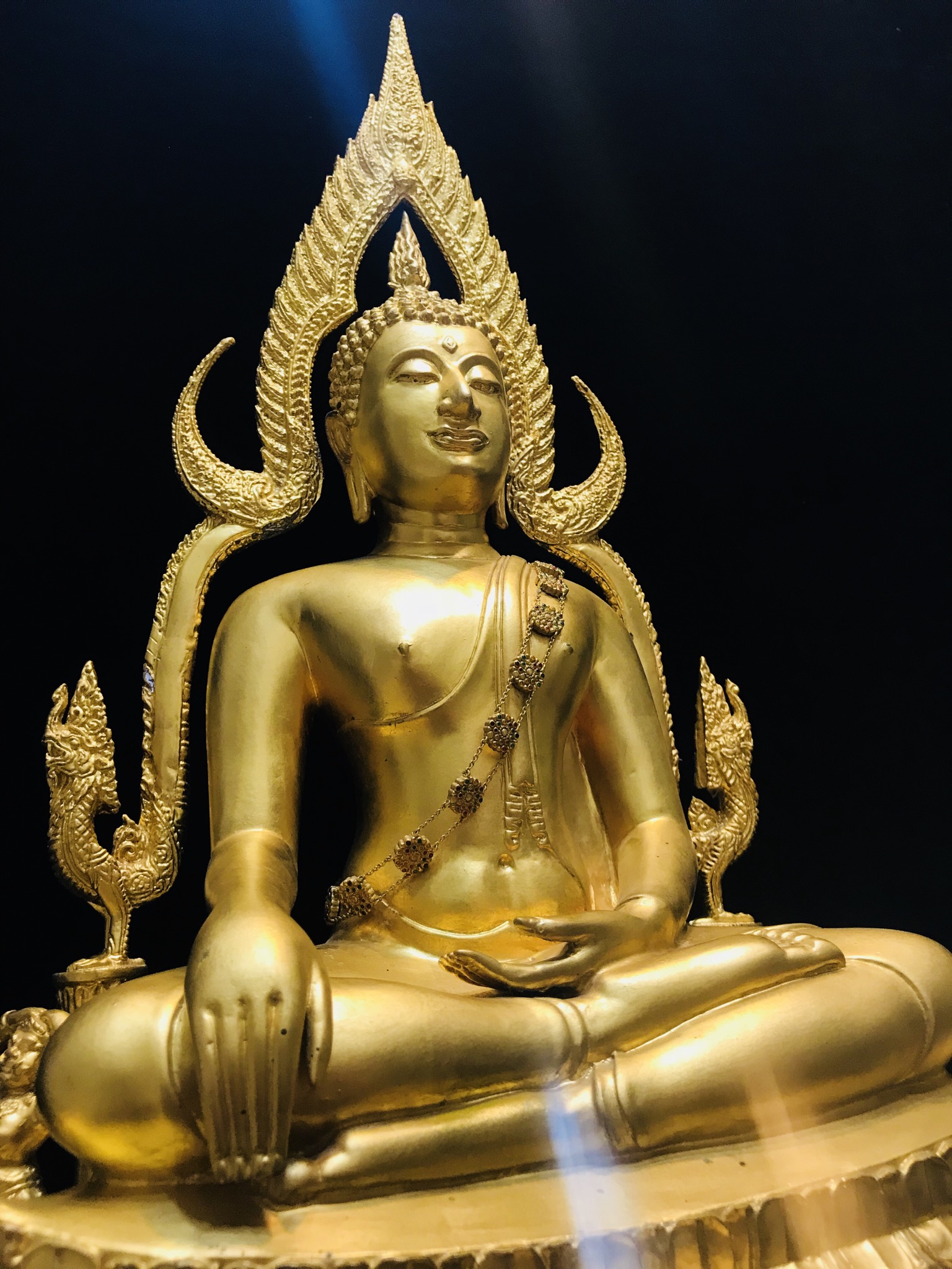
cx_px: 476
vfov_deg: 63.4
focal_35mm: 28
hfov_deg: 49.7
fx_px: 1027
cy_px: 634
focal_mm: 3.99
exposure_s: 1/20
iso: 32
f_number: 1.8
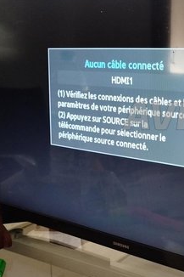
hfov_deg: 25.5
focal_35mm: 49
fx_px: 376
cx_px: 202
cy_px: 116
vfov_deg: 40.2
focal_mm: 5.31
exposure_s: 1/17
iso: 640
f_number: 1.7
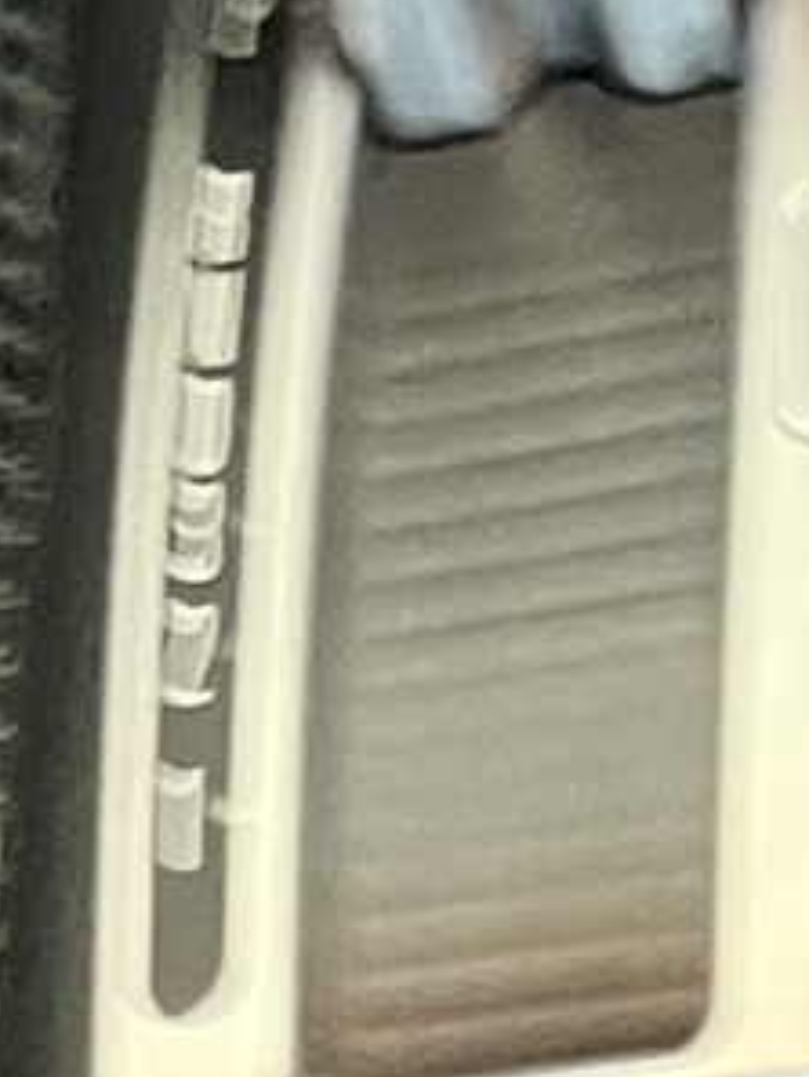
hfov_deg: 8.2
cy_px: 3191
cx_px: -69
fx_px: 5574
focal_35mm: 179
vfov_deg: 9.0
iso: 640
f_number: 1.6
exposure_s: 1/34
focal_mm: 5.1
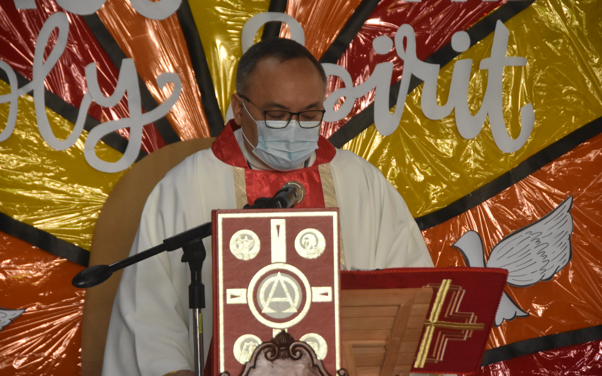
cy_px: 186
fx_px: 3019
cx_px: 301
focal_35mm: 184
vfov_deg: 7.1
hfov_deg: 11.4
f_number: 5.3
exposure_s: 1/400
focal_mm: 120
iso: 3200
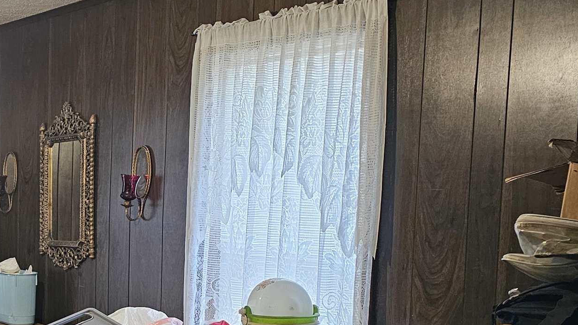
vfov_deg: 19.2
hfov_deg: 31.4
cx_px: 2
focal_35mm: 62
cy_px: 274
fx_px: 950
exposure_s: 1/60
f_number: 1.7
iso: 640
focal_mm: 6.3
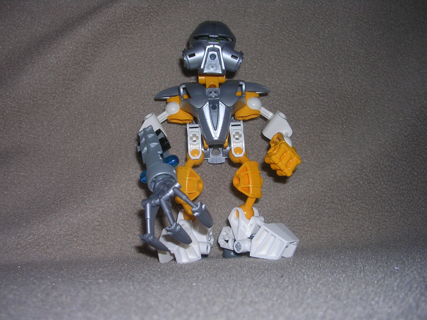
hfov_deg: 49.0
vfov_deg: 37.7
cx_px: 214
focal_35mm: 38
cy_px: 160
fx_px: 469
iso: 50
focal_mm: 5.8
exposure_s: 1/60.1
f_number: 2.8
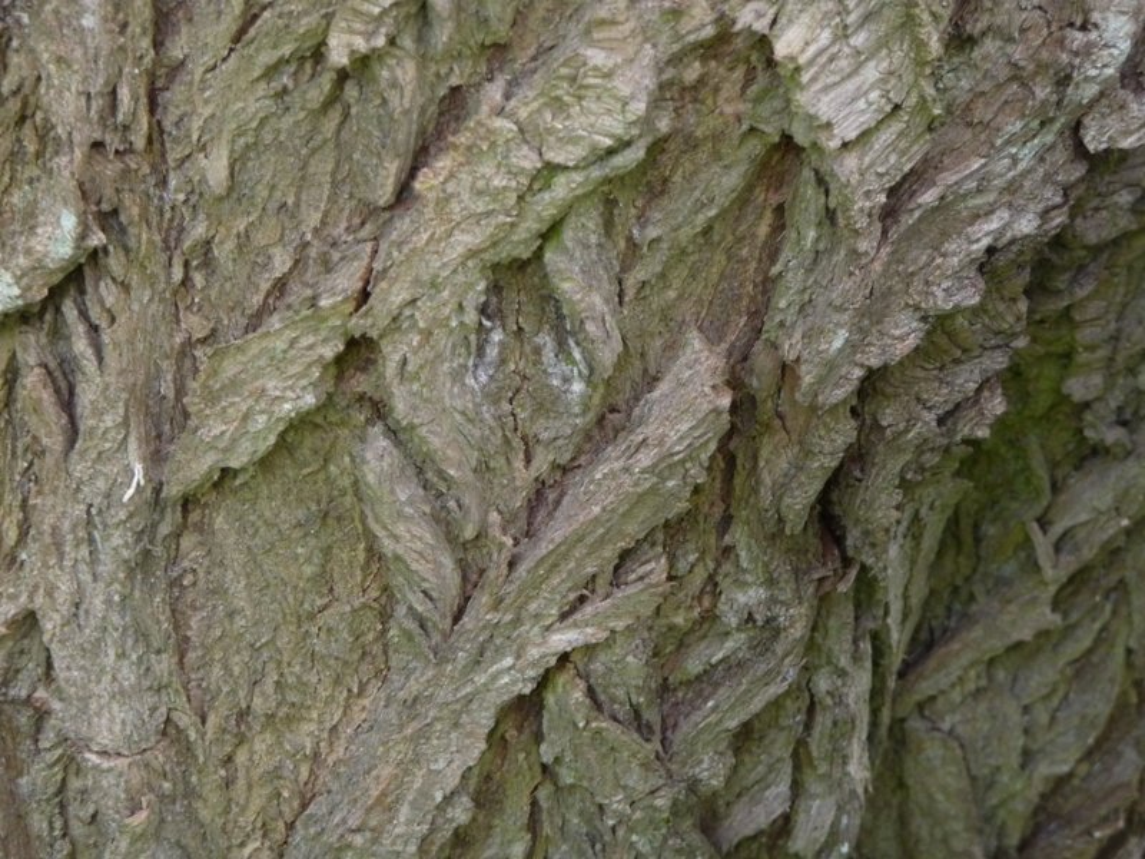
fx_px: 6582
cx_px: 572
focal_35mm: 199
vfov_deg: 7.5
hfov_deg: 9.9
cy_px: 430
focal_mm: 34.2
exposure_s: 1/60
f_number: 4.8
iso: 400
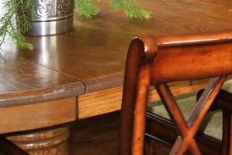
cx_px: 248
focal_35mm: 146
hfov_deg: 13.8
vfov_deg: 9.0
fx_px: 941
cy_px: -130
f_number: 4
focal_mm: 14.5
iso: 560
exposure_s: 1/60
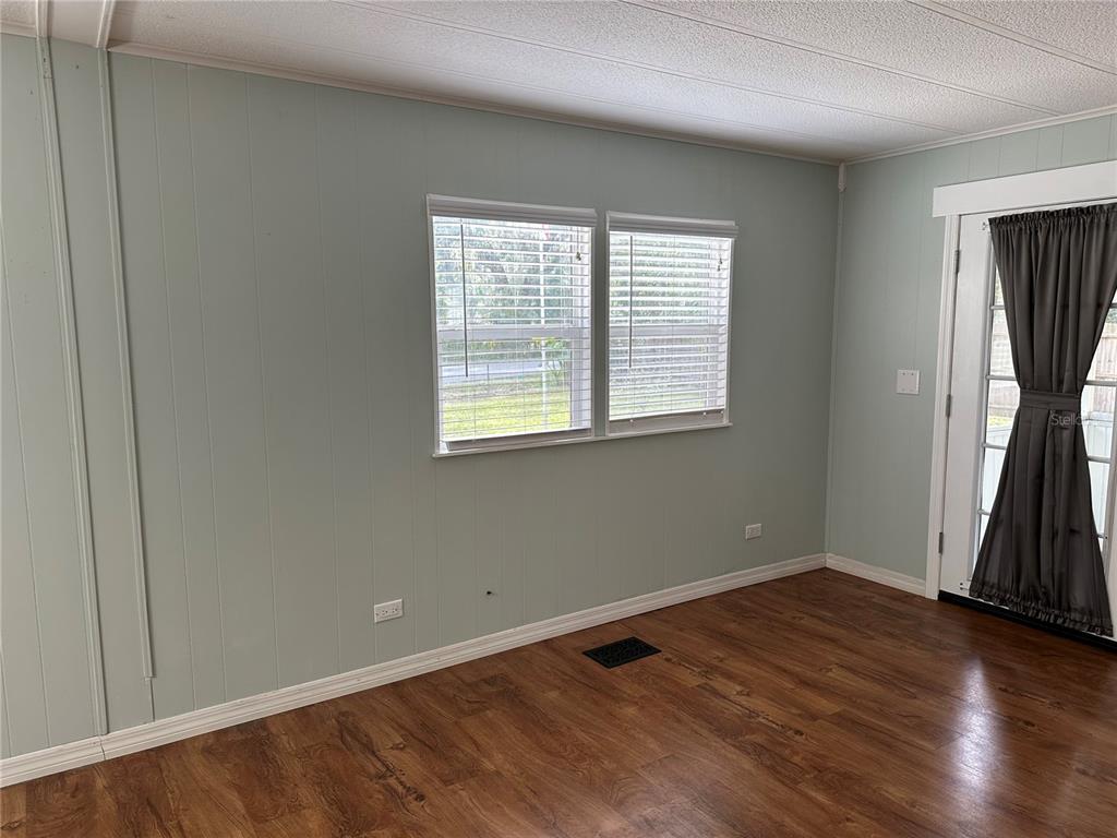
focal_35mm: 24
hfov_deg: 71.6
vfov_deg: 56.8
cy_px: 419
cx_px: 558
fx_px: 774
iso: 100
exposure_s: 1/120
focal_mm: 6.86
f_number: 1.78
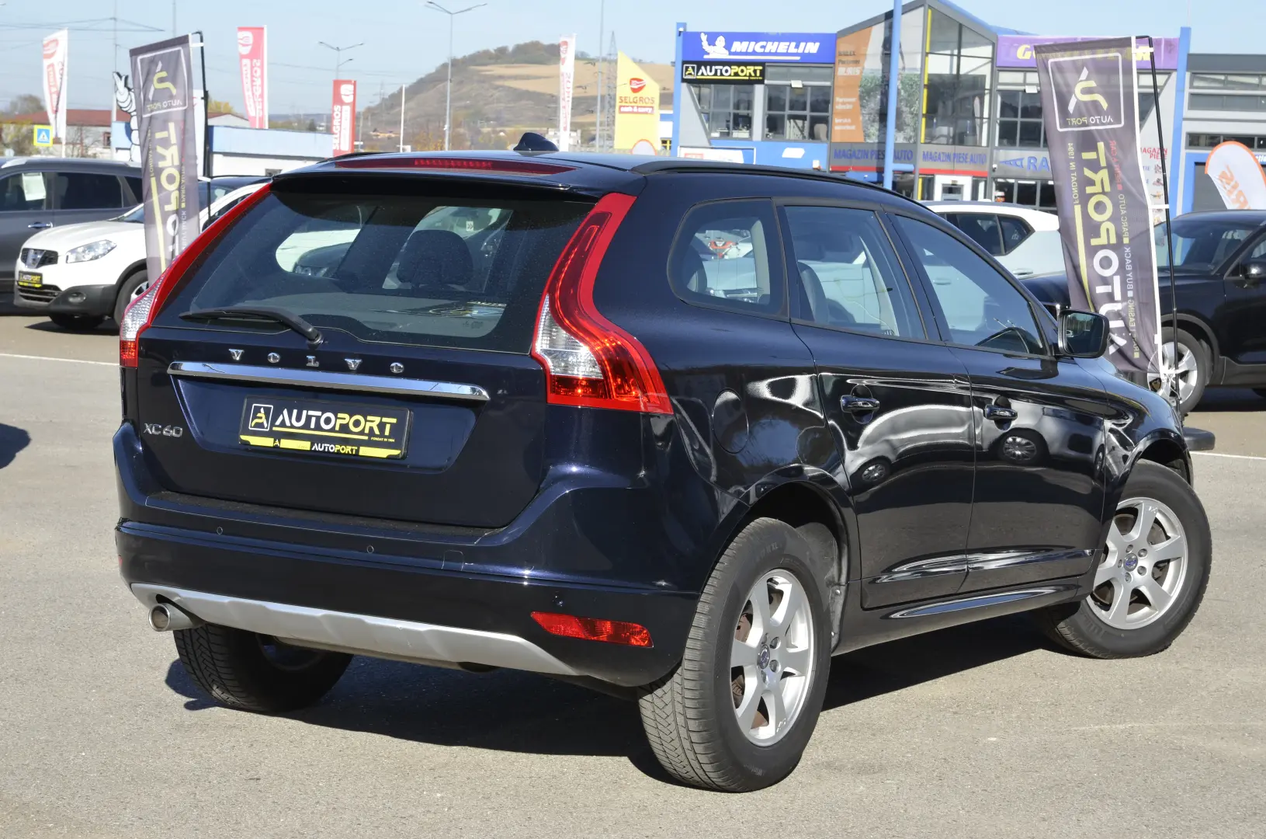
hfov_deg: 27.0
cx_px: 633
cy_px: 420
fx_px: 2632
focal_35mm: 75
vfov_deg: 18.1
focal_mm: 50
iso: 160
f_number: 8
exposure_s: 1/250
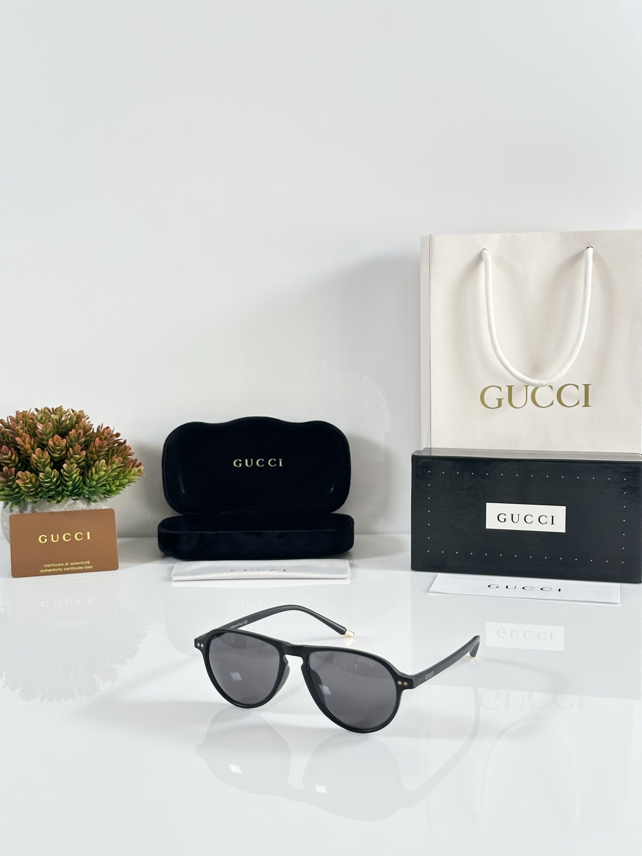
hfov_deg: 30.3
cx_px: 321
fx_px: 1187
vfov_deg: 39.7
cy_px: 428
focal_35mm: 48
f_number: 1.78
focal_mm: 6.86
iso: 80
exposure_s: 1/120
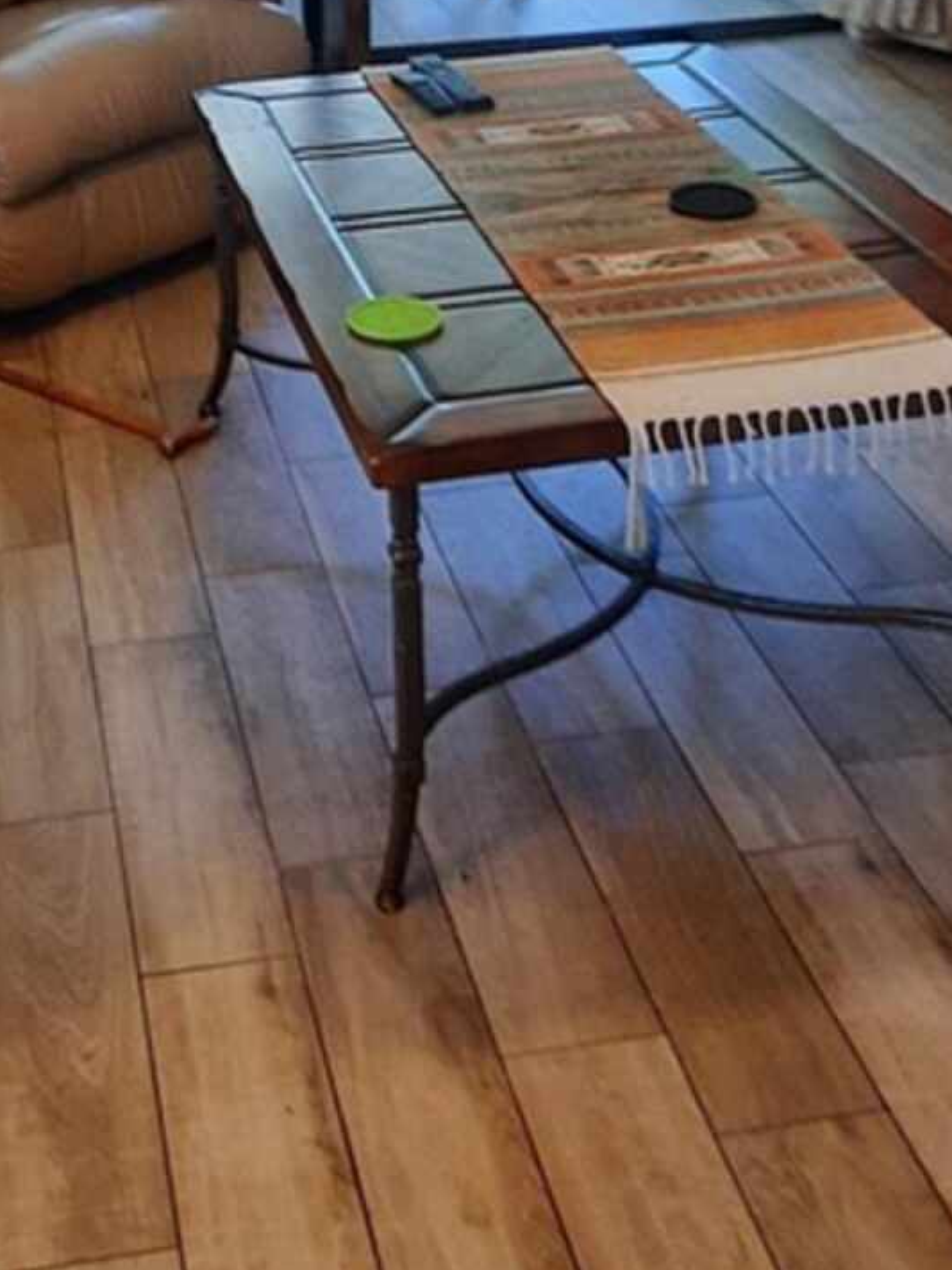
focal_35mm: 60
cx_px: 280
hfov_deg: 24.2
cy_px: 127
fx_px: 2201
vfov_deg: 30.7
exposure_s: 1/30
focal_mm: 4.6
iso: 250
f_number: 2
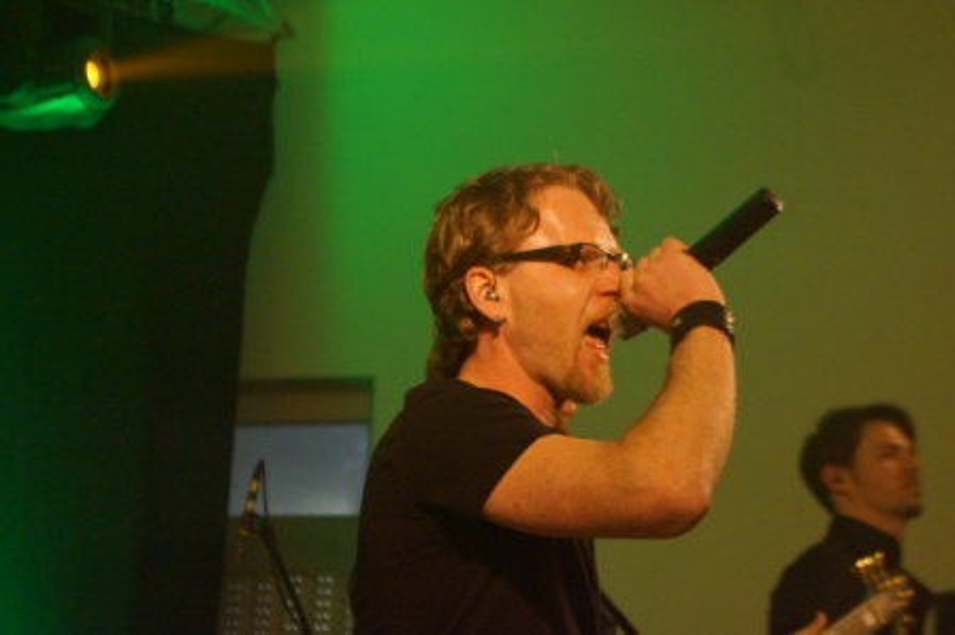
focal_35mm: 105
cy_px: 318
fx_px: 2783
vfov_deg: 13.0
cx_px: 478
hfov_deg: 19.5
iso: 3200
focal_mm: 70
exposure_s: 1/100
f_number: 5
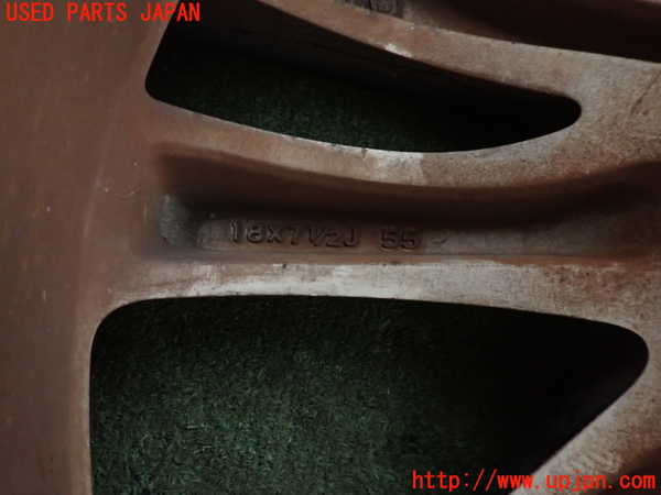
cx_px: 330
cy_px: 248
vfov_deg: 54.9
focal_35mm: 25
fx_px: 477
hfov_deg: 69.4
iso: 800
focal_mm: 4.5
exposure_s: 1/25
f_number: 2
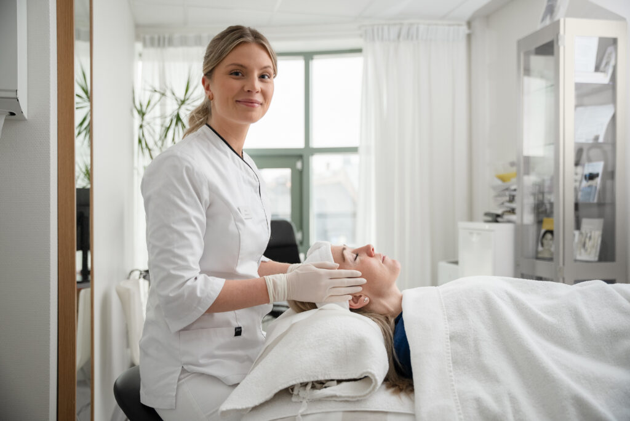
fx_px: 620
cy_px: 210
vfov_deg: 37.5
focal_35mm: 35
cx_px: 315
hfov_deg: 53.9
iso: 800
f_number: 2.8
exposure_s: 1/100
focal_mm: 35.4
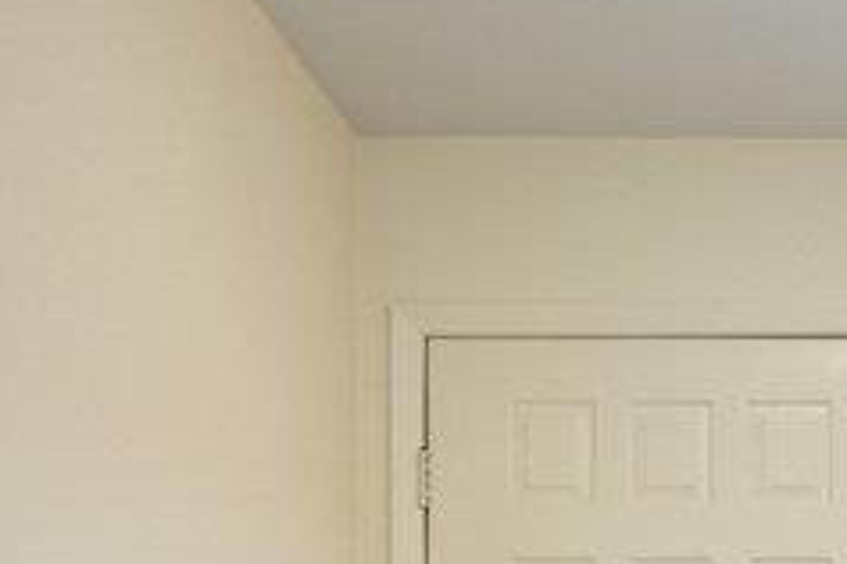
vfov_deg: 16.9
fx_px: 1788
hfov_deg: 25.3
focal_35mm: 76
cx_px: 861
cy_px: 737
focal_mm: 18
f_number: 5
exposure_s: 1/10
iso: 2000
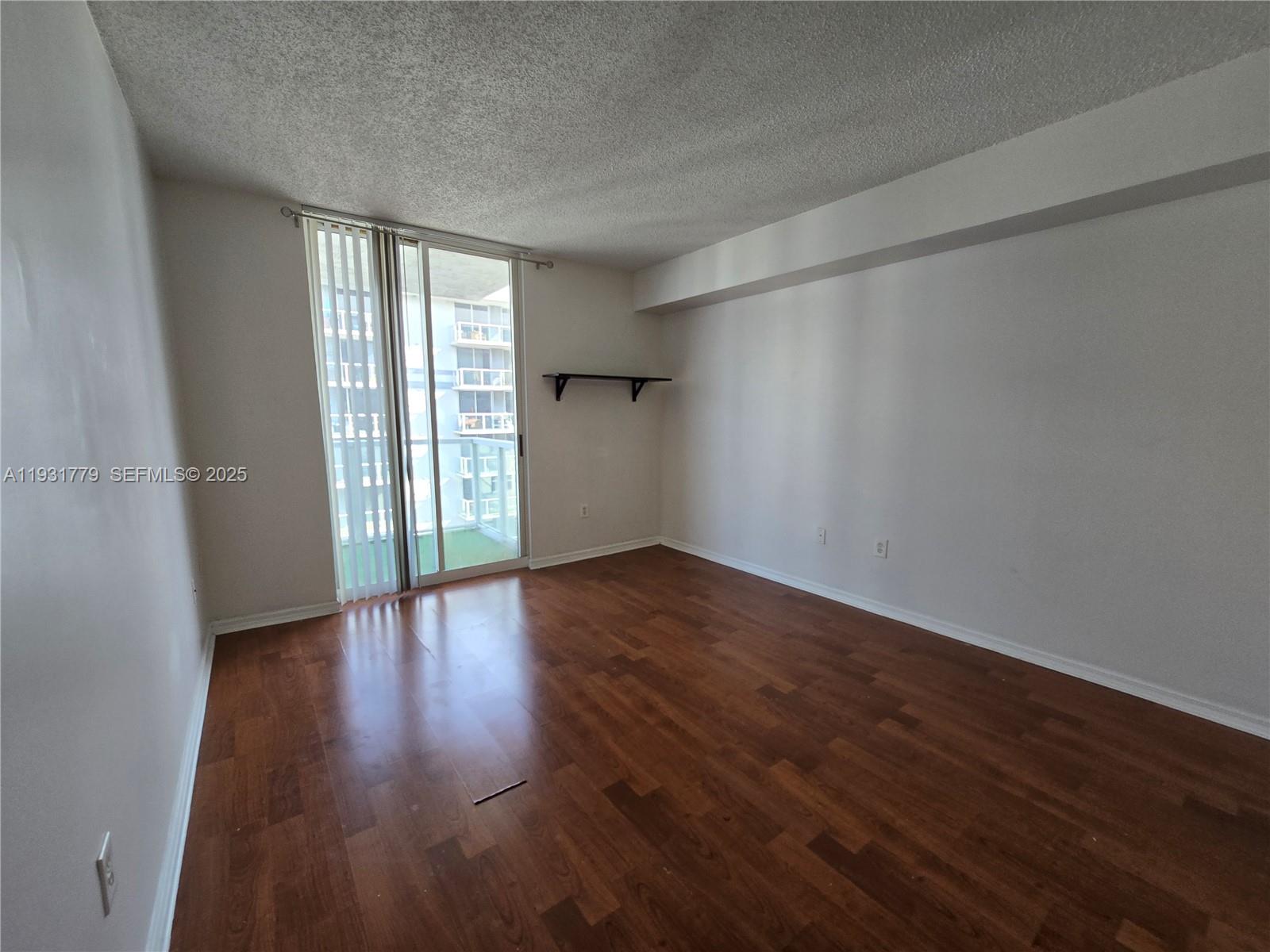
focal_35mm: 13
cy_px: 476
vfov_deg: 89.9
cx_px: 635
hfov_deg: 106.2
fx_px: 477
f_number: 2.2
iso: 80
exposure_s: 1/60
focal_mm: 2.2
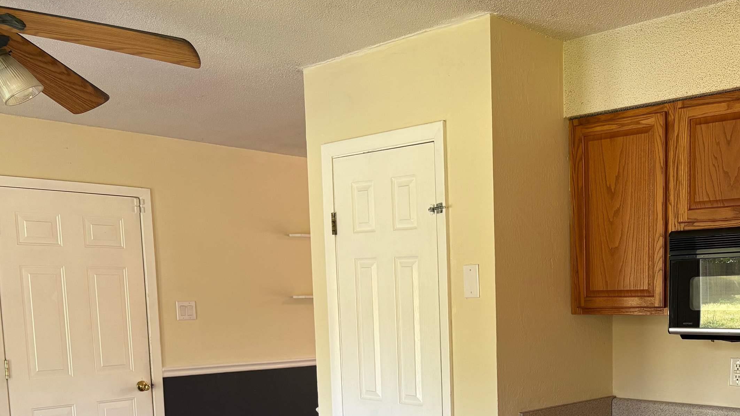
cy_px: 386
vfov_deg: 27.8
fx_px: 805
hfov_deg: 48.1
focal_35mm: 41
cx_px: 524
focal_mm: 5.96
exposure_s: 1/120
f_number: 1.6
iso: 125
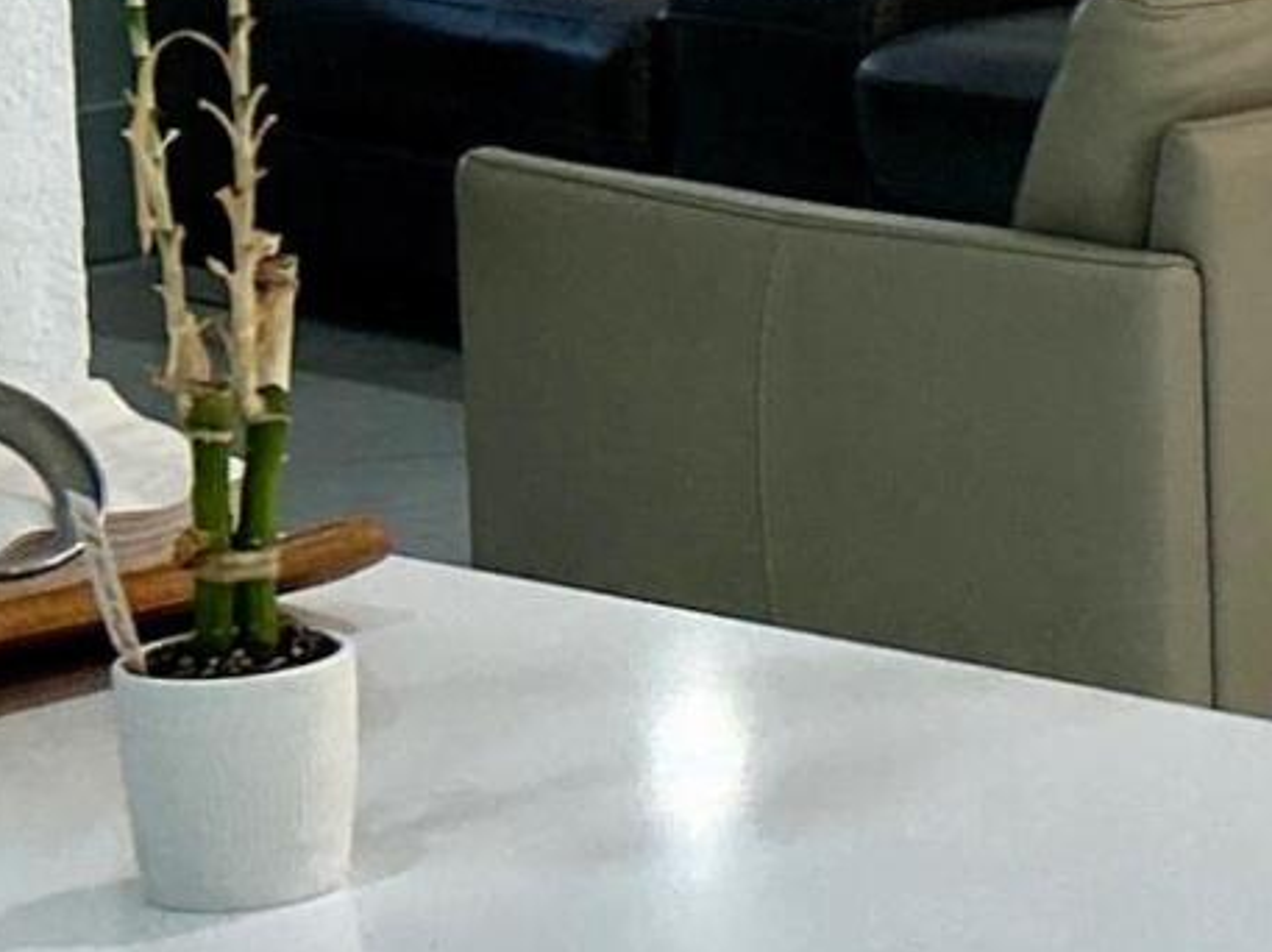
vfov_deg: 8.9
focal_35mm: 164
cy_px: -198
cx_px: 2833
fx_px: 6022
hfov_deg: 10.7
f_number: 1.5
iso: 64
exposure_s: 1/120
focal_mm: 5.7
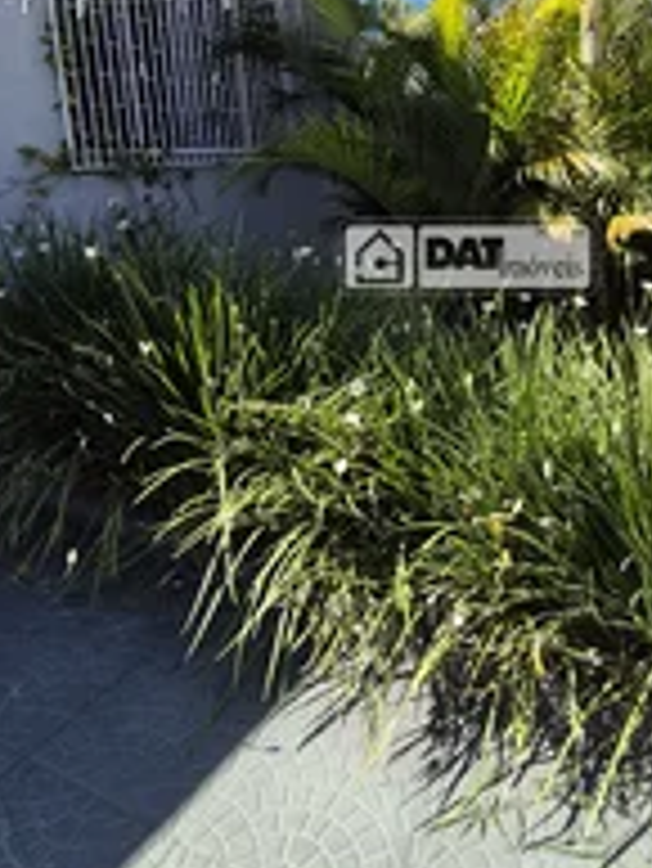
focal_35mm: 26
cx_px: 468
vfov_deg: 64.6
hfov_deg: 51.4
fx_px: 652
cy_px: 256
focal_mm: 2.2
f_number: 2.2
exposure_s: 1/1196
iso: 50
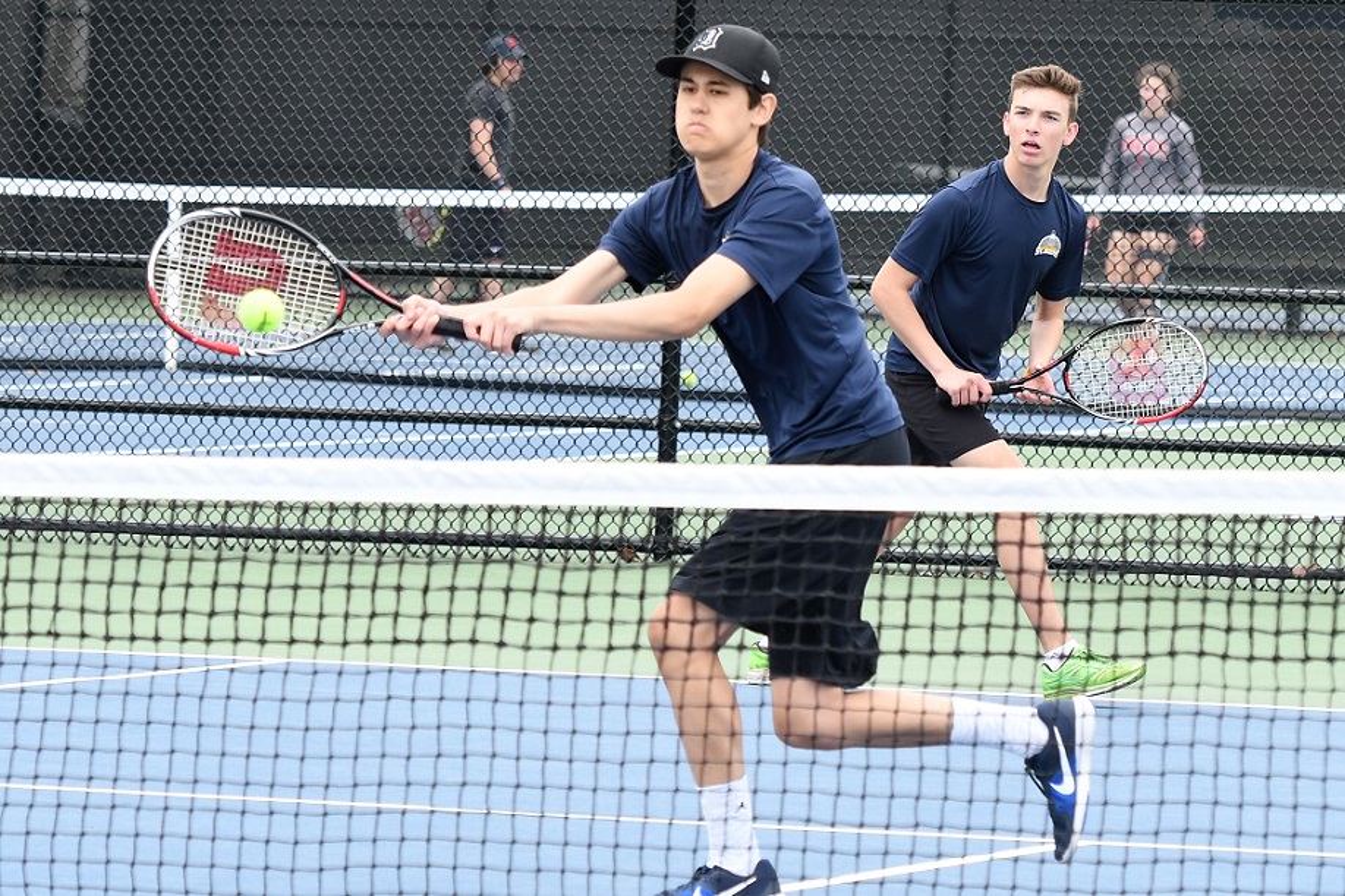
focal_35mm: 168
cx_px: 672
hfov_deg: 12.2
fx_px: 6276
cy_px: 448
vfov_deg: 8.2
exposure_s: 1/1000
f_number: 4.5
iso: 400
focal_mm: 112
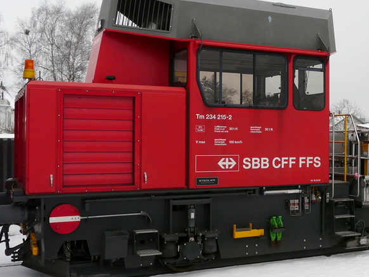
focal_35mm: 50
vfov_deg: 29.1
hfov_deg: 37.5
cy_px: 127
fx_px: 533
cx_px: 261
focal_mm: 4.8
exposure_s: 1/250
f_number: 4
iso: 100
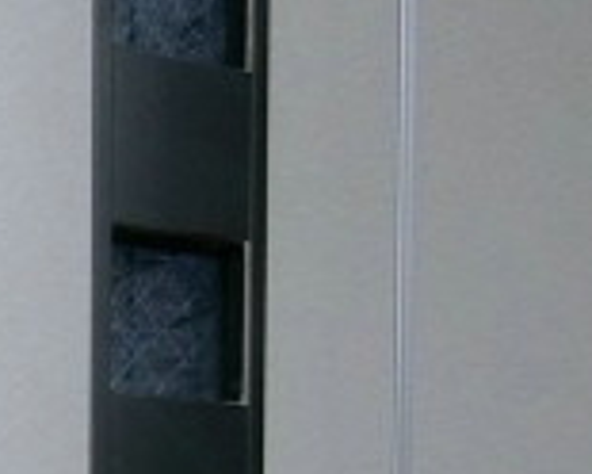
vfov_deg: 13.8
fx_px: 1682
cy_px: 929
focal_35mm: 96
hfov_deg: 17.6
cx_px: -328
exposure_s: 1/1000
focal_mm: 4.06
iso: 400
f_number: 2.7
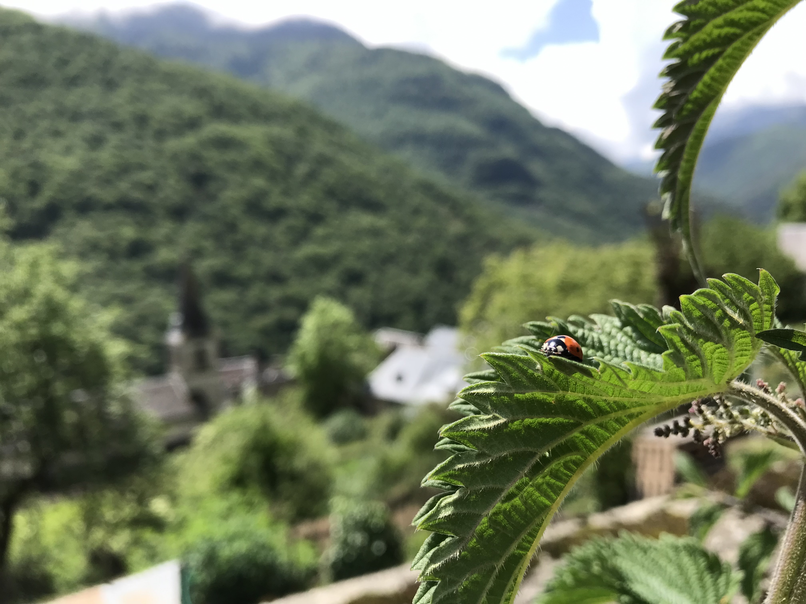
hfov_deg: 63.4
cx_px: 403
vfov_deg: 49.7
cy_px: 302
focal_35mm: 28
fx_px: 652
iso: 20
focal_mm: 3.99
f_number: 1.8
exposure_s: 1/1330
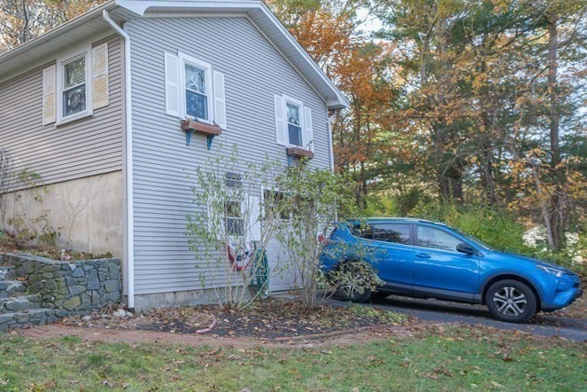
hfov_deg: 54.0
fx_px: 554
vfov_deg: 38.8
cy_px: 177
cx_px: 171
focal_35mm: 34
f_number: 4
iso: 250
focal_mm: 22
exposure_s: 1/160
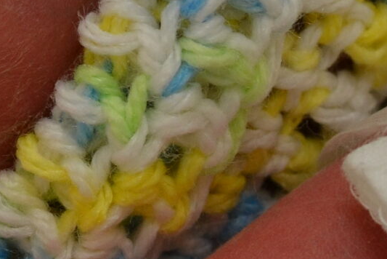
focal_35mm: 360
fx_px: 3872
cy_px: -76
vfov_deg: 3.8
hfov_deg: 5.7
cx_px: -155
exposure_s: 1/80
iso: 400
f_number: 4.5
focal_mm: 50
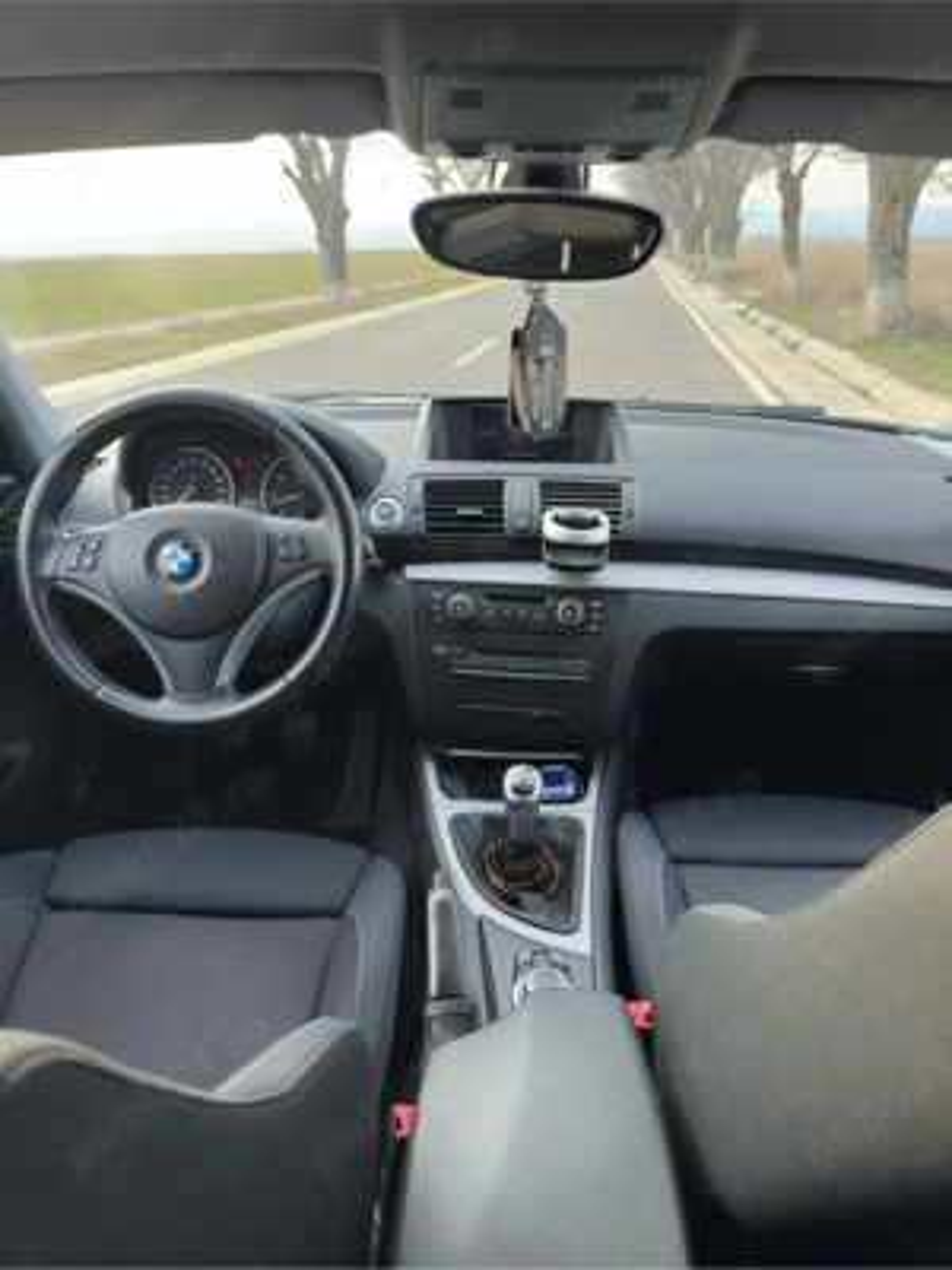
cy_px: 635
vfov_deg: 71.6
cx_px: 476
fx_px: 880
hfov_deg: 56.8
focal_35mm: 24
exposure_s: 1/121
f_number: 1.78
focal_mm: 6.86
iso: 80
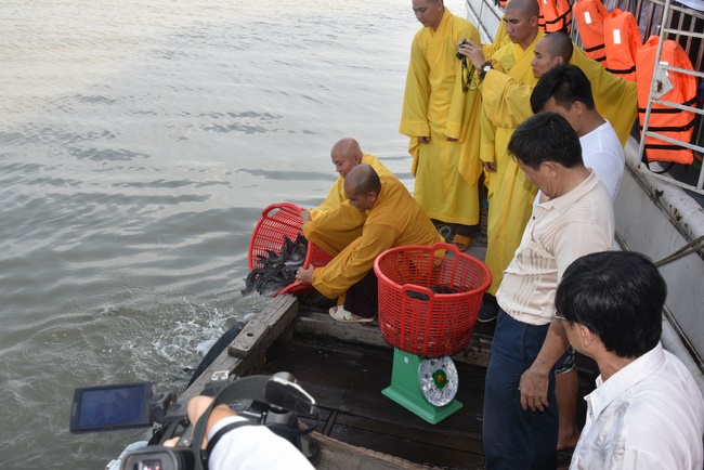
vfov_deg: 37.9
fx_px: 685
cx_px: 352
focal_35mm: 35
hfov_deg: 54.4
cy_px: 235
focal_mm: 35
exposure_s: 1/200
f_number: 10
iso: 400
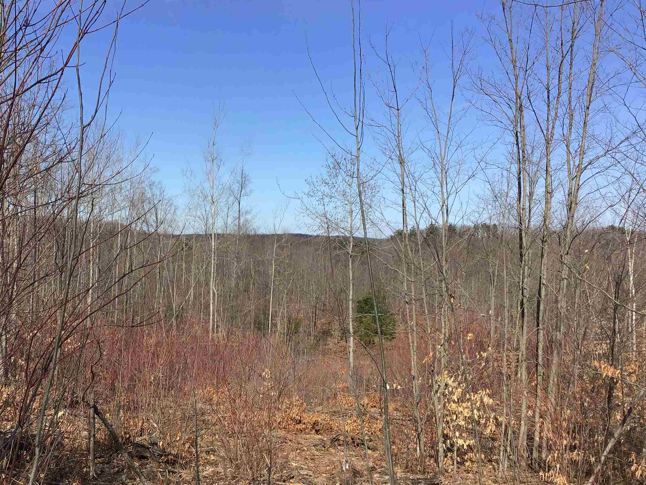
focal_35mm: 42
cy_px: 318
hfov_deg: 44.5
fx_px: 784
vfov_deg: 34.1
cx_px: 257
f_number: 2.4
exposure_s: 1/1045
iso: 25
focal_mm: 3.3
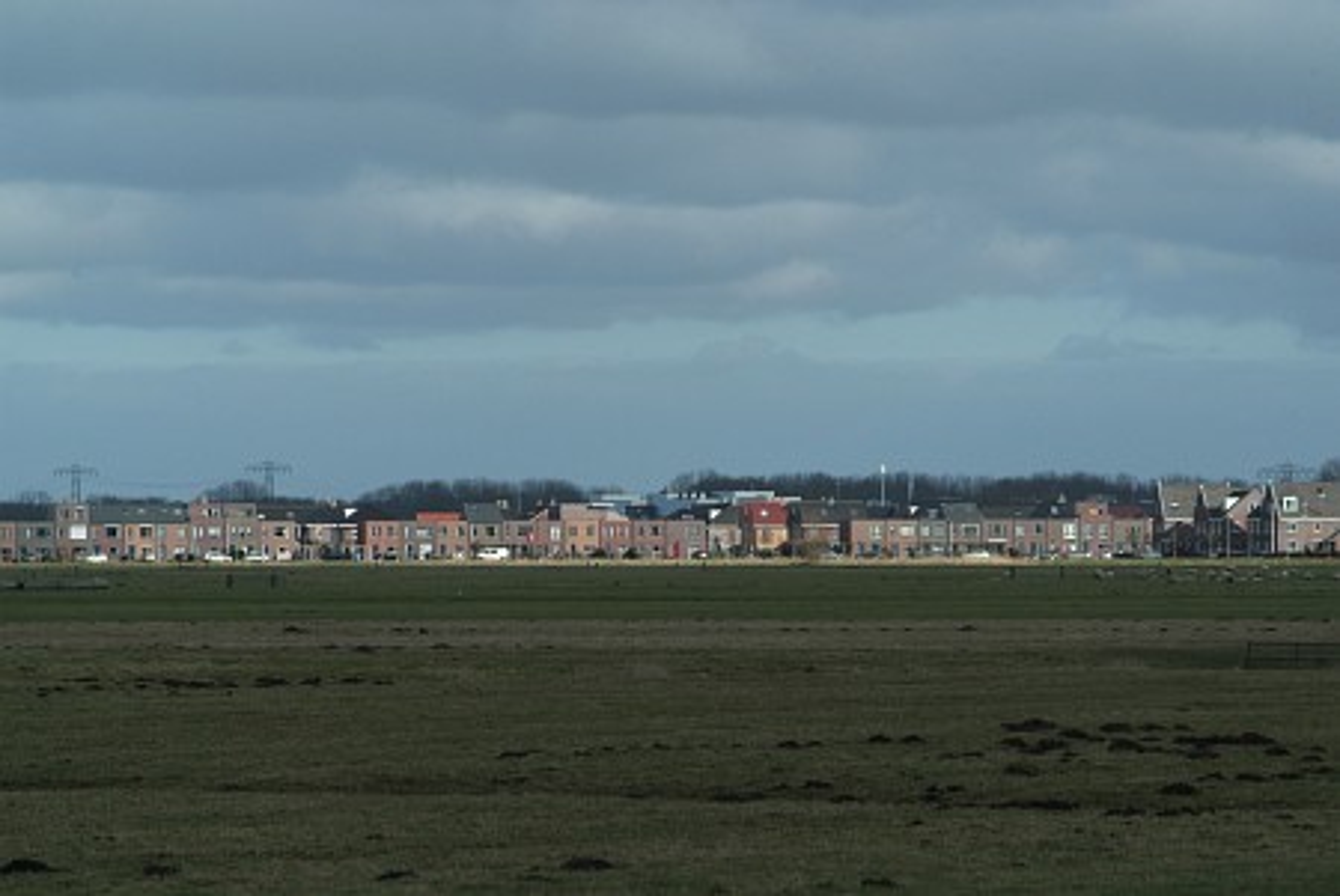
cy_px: 448
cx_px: 670
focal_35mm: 203
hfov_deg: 10.1
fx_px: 7563
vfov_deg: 6.8
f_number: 8
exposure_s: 1/1000
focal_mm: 135
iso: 400
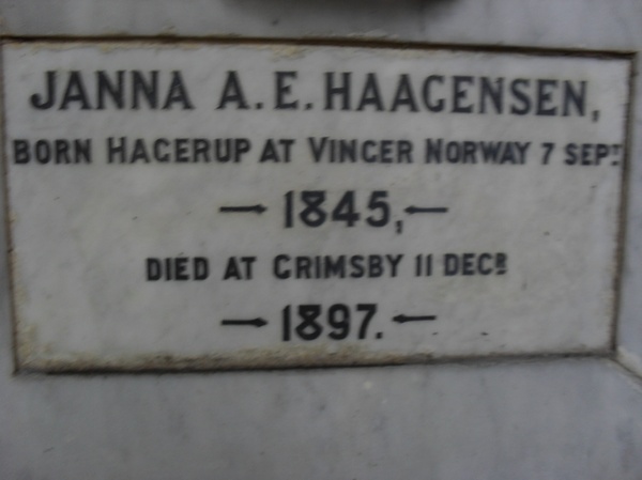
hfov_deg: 52.7
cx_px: 321
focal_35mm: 35
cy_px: 240
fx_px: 649
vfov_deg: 40.6
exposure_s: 1/45
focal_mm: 6.3
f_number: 3.2
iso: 120
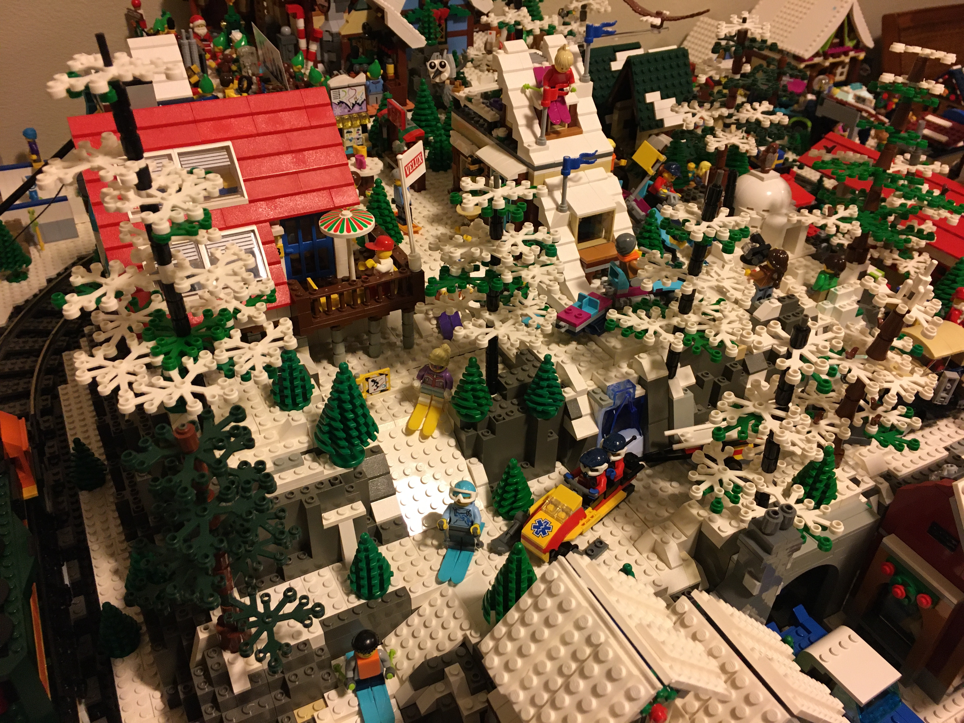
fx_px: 808
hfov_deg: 61.7
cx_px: 482
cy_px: 362
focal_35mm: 29
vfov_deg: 48.2
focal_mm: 4.15
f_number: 2.2
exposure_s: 1/30
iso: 125
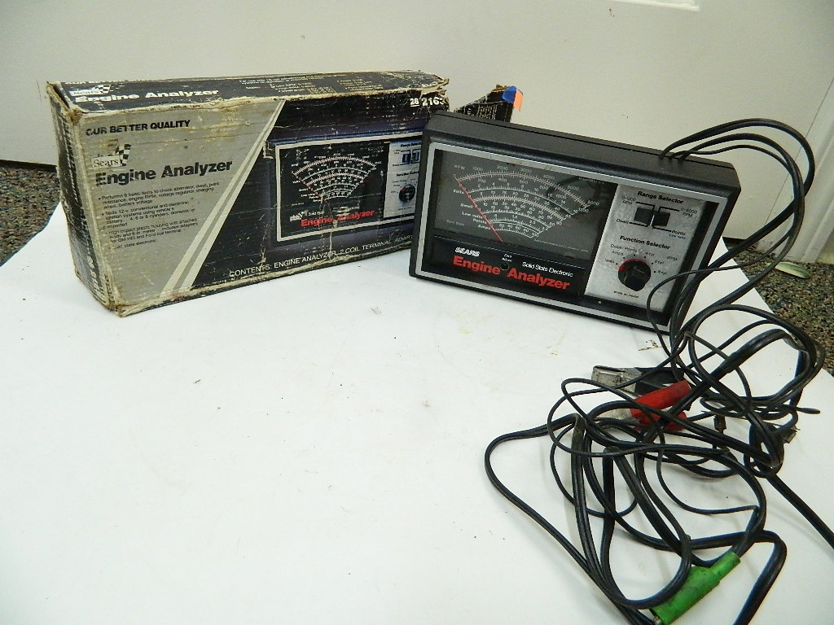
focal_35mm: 25
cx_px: 417
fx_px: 602
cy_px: 312
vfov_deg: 54.9
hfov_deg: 69.4
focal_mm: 4.5
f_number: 3.1
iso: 400
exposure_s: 1/60
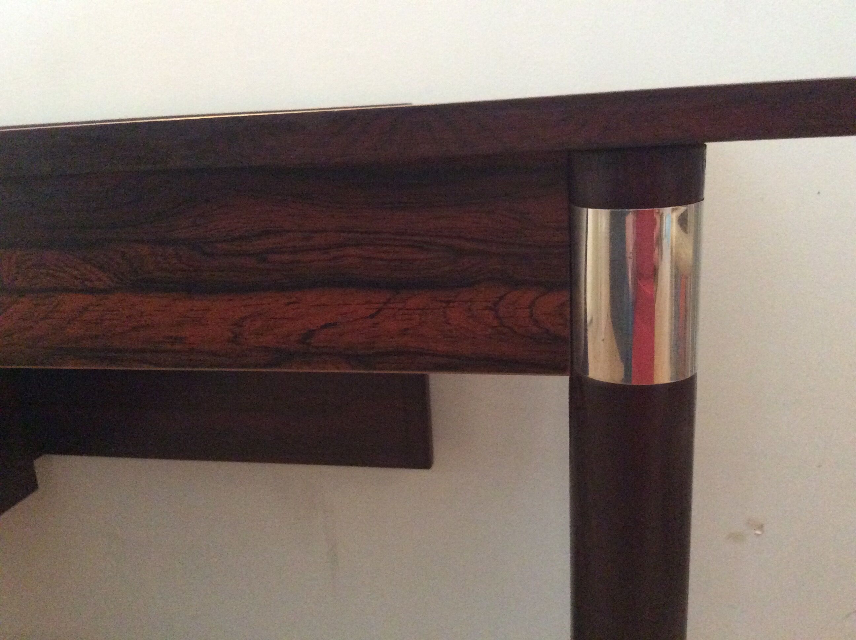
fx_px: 790
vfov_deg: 44.1
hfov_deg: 56.9
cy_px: 320
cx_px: 428
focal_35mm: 32
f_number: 2.4
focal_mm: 3.3
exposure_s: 1/17
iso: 400
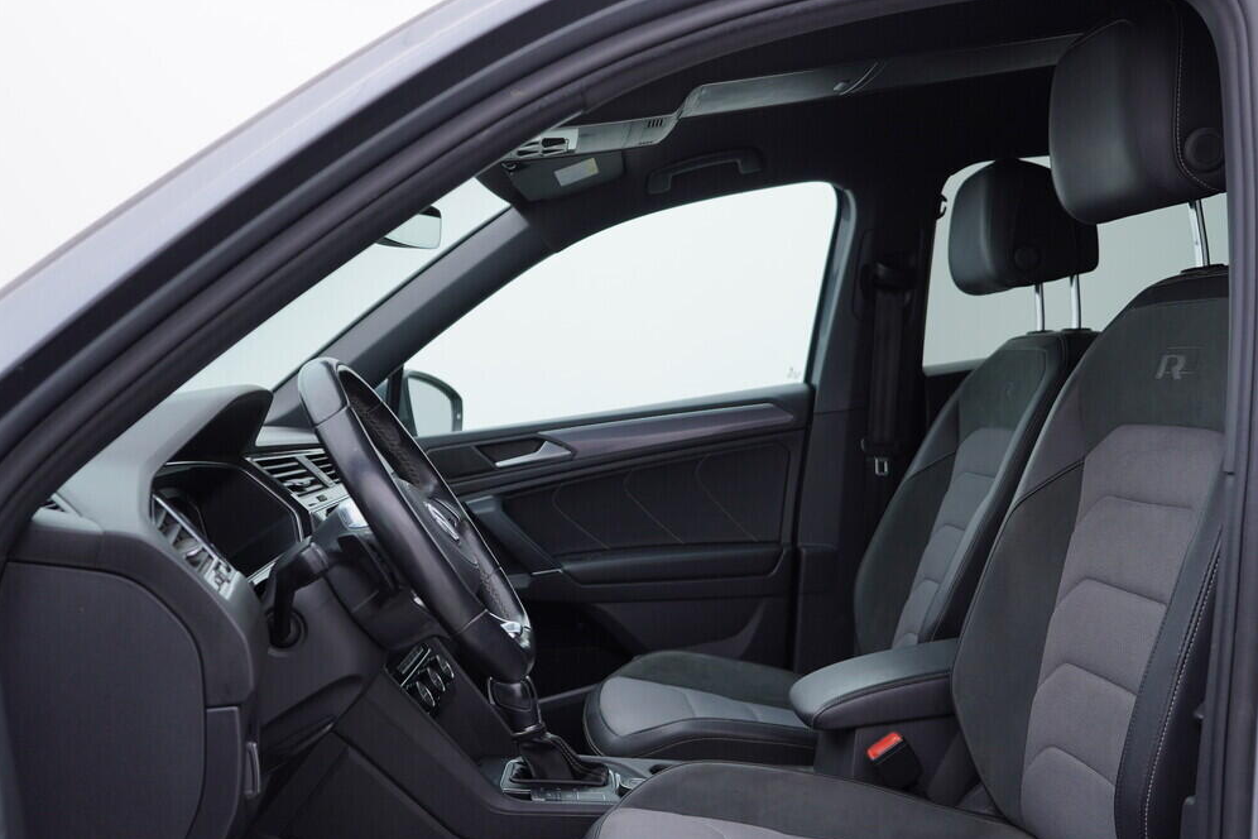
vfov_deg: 35.9
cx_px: 642
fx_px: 1293
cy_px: 428
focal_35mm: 37
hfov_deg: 51.9
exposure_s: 1/60
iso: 125
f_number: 3.5
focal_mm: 24
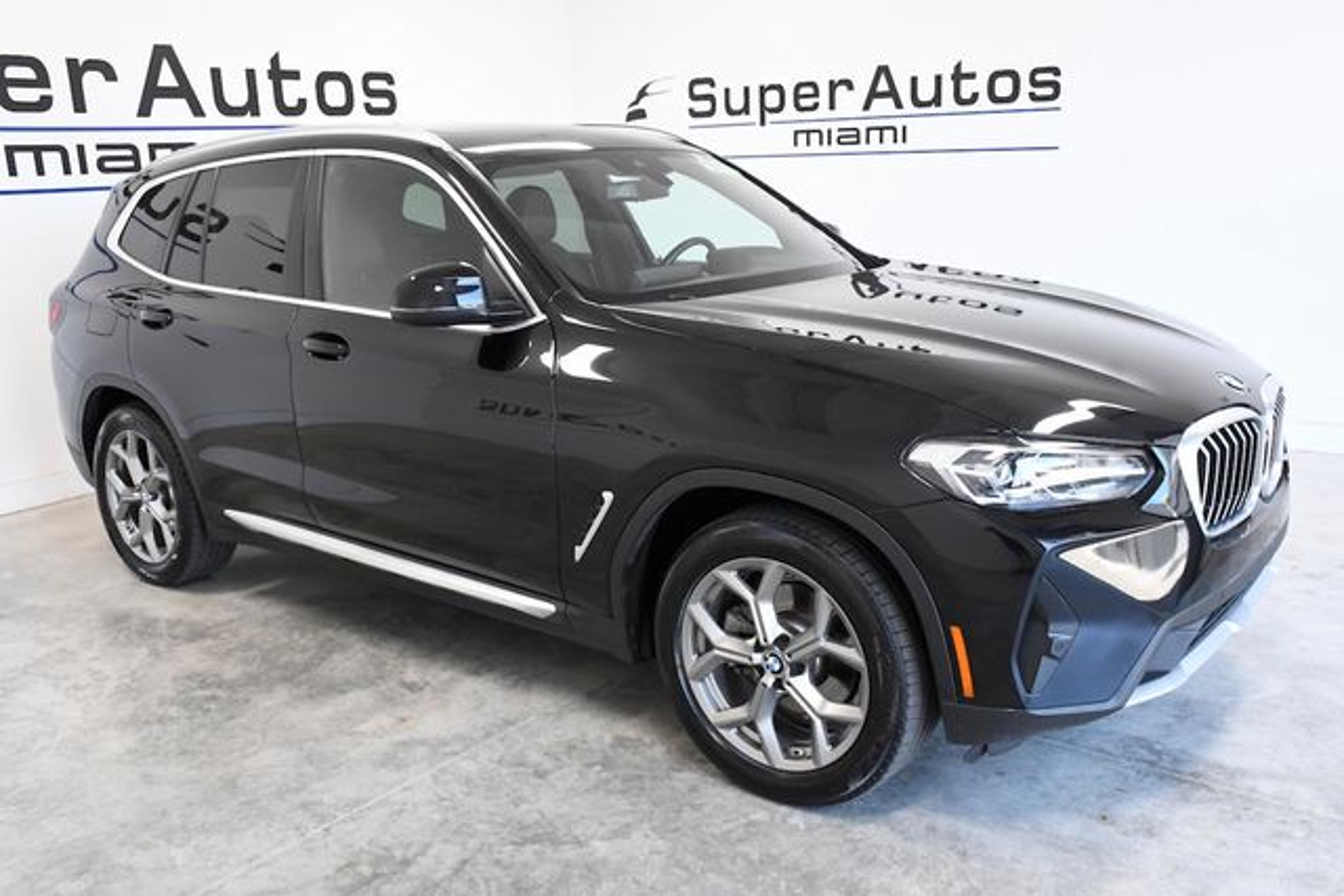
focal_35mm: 33
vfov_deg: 40.0
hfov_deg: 57.2
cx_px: 672
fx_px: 1232
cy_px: 448
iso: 2500
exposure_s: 1/250
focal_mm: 22
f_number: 8
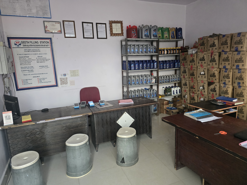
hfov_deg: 73.9
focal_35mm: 23
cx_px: 124
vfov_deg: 58.9
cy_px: 92
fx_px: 164
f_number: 1.7
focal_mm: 6.3
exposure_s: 1/100
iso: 1000
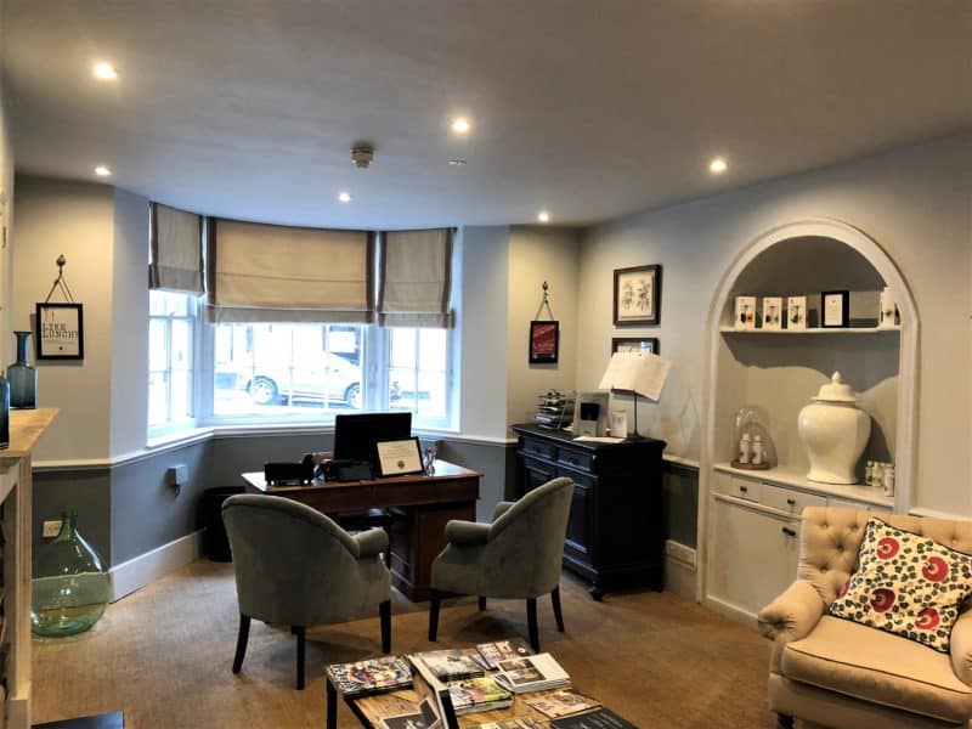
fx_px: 786
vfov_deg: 49.7
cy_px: 364
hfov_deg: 63.4
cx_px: 486
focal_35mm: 28
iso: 64
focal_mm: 3.99
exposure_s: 1/17
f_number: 1.8
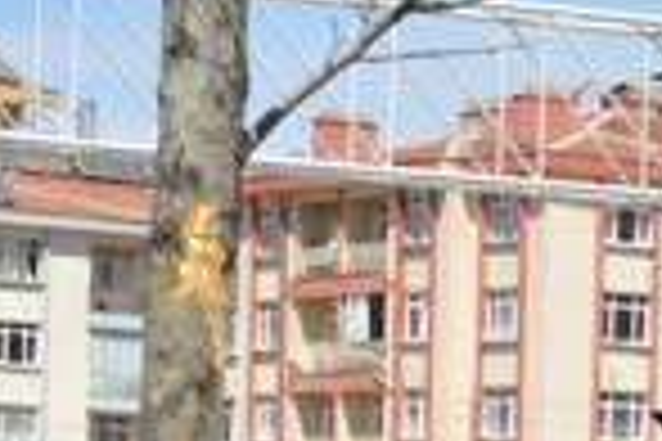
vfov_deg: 4.6
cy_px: 835
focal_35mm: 293
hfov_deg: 7.0
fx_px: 5391
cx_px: 626
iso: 200
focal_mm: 45
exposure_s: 1/200
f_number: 13
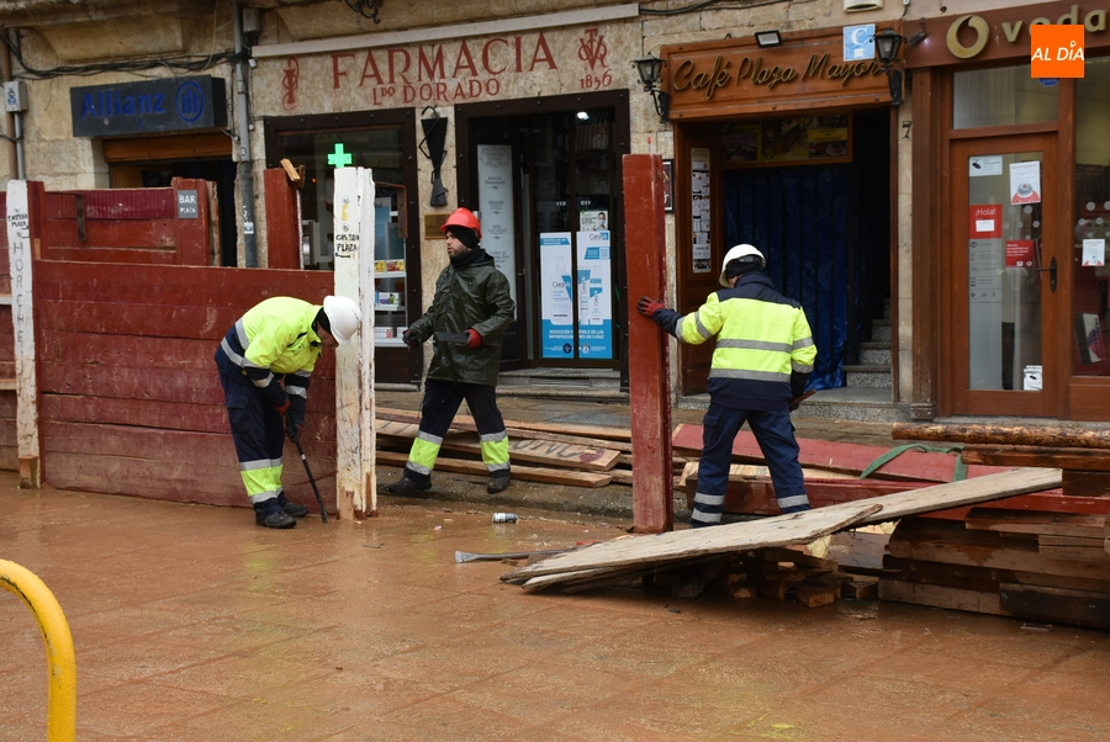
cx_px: 555
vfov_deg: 23.8
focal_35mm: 57
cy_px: 371
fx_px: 1759
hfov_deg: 35.0
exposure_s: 1/200
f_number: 7.1
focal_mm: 38
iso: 400
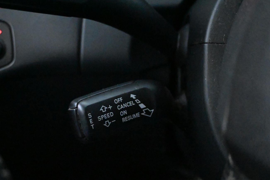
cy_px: 110
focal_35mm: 51
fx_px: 385
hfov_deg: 38.6
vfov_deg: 26.3
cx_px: 125
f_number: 4.5
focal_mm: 27.5
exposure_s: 1/40
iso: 25600
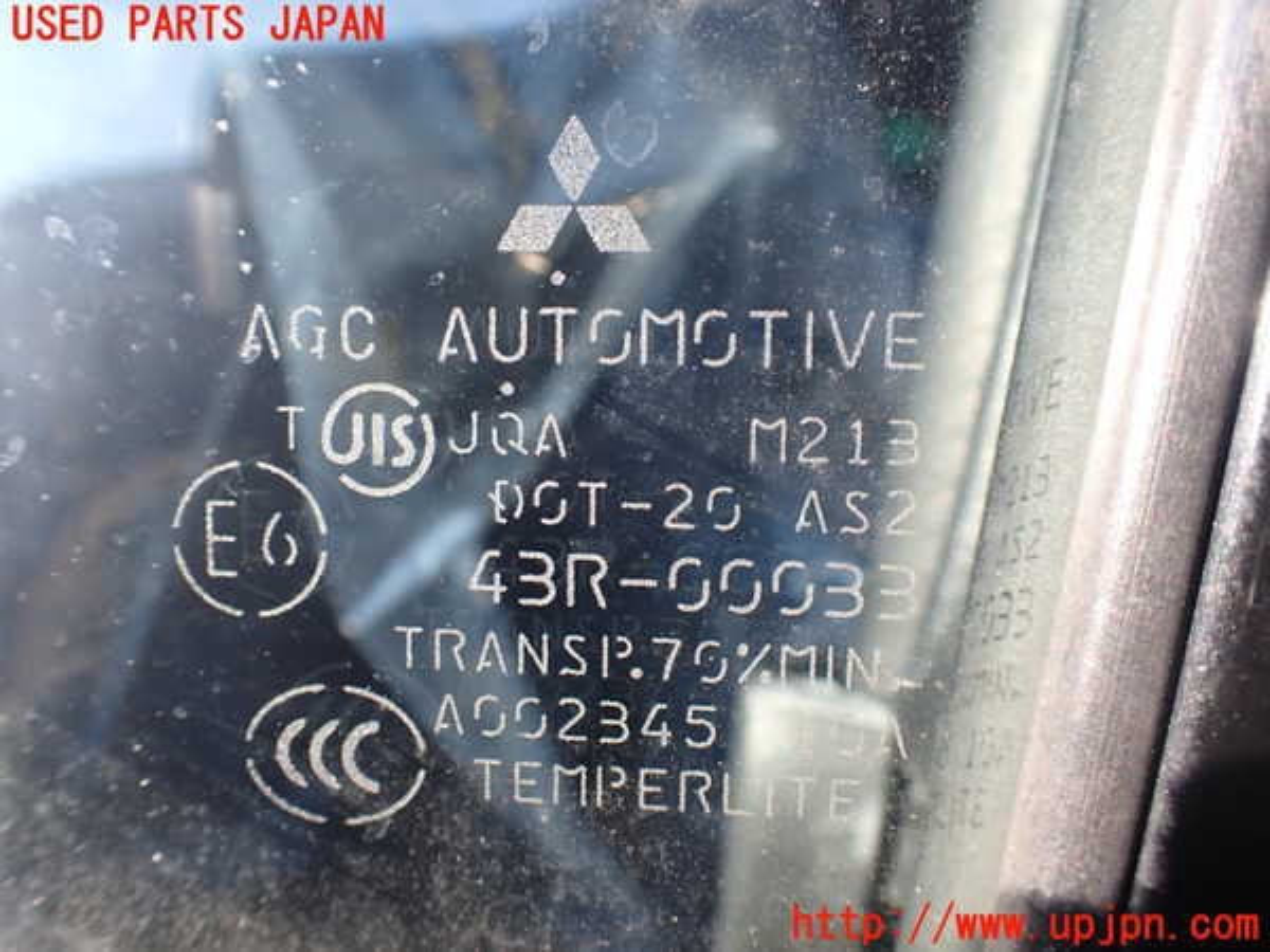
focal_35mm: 30
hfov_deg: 60.0
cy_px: 476
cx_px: 635
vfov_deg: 46.8
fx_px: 1101
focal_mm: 5.4
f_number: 3.2
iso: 100
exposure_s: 1/125
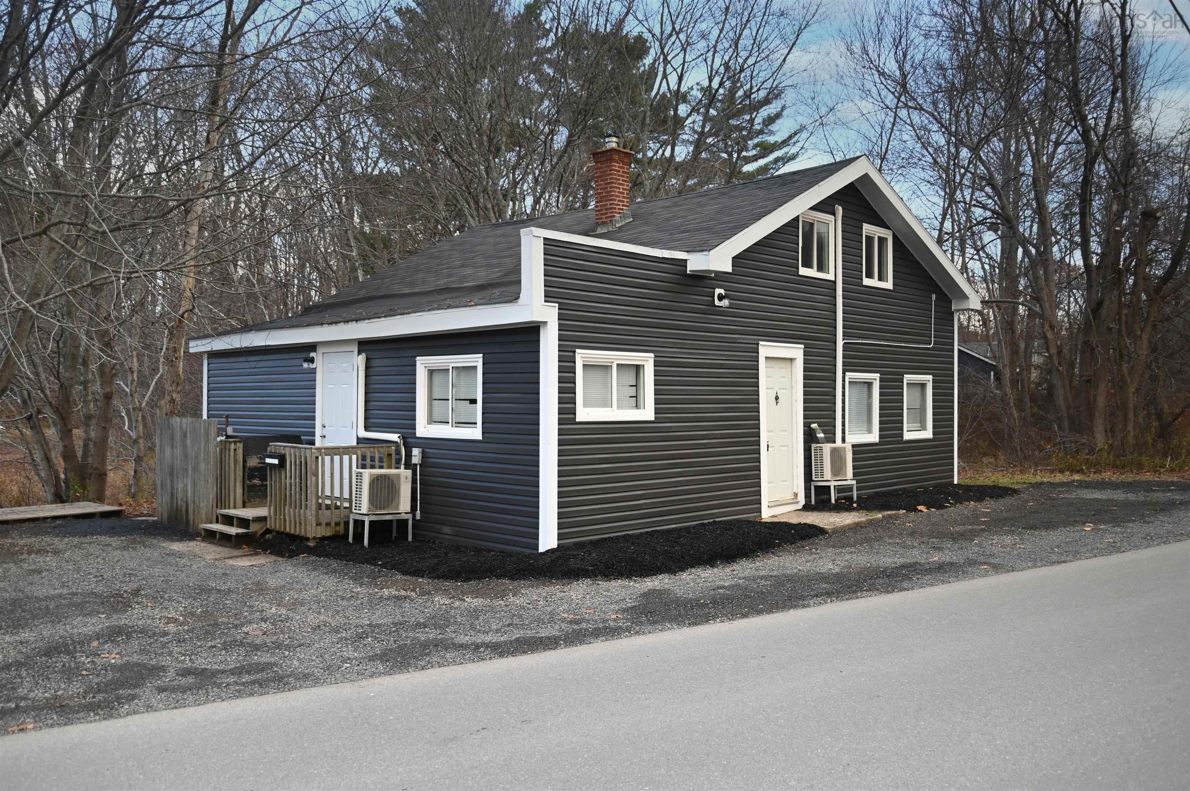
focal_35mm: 29
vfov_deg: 44.9
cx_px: 595
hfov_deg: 63.7
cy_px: 396
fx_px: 958
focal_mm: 29
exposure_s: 1/250
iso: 200
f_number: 4.5
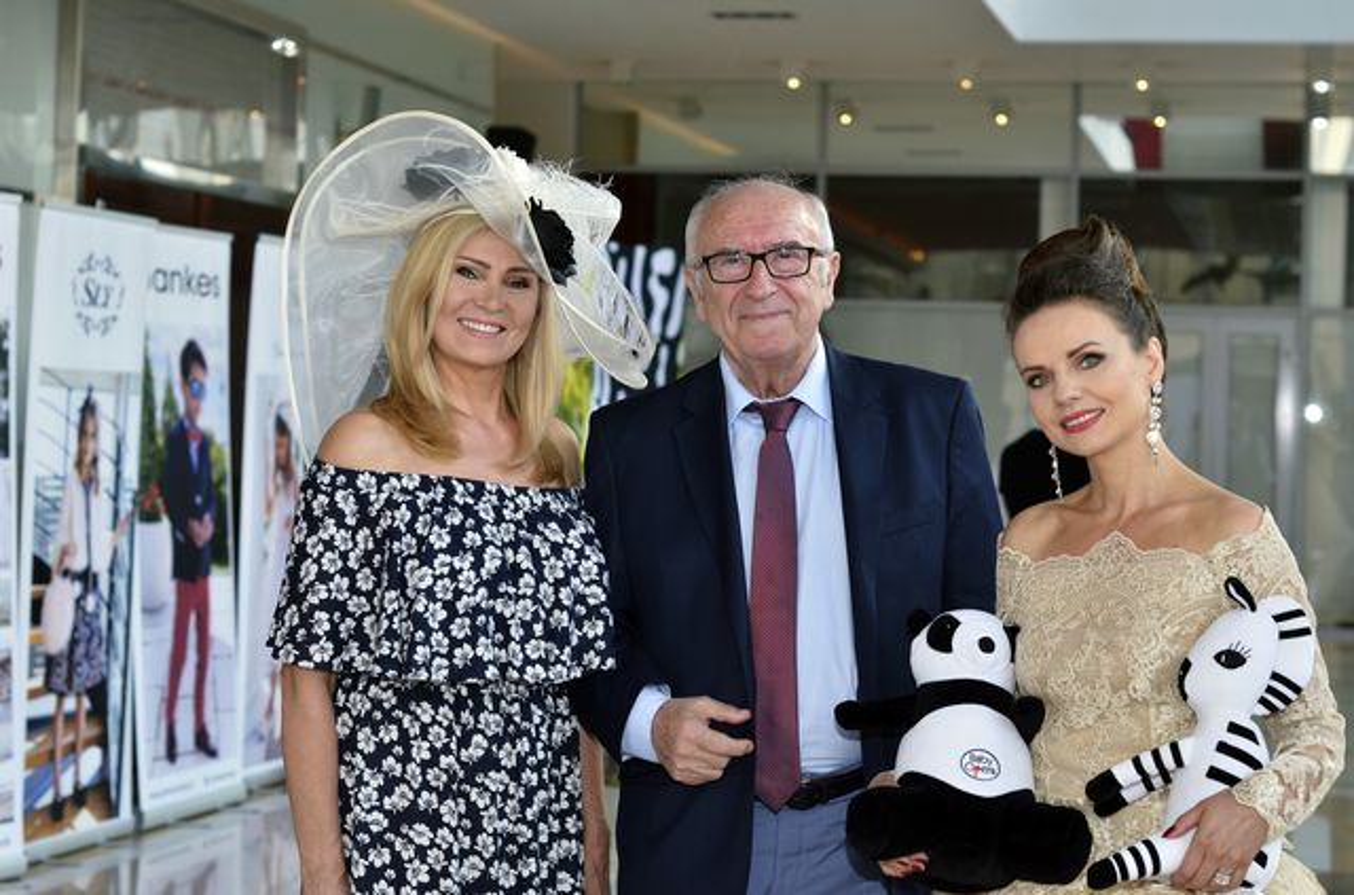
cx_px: 677
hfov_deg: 27.1
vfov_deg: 18.1
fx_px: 2813
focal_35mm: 75
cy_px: 448
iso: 320
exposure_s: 1/250
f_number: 3.5
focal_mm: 50
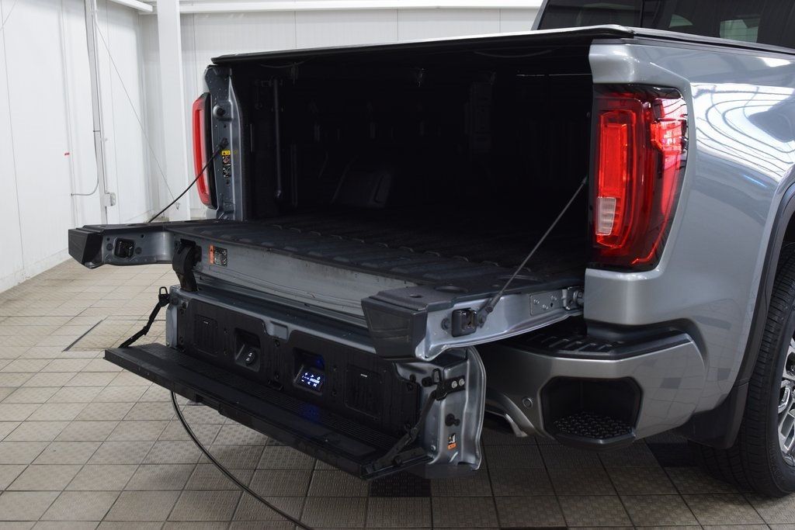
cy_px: 265
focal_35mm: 36
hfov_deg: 53.1
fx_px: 795
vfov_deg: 36.9
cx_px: 398
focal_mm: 24
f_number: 6.3
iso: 560
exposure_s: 1/15
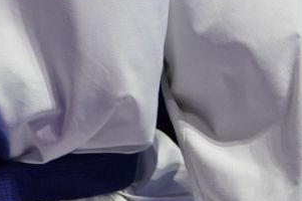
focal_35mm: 820
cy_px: -328
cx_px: -149
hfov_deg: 2.5
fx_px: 6871
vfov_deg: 1.7
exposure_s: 1/1000
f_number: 2.8
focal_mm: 137
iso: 1250
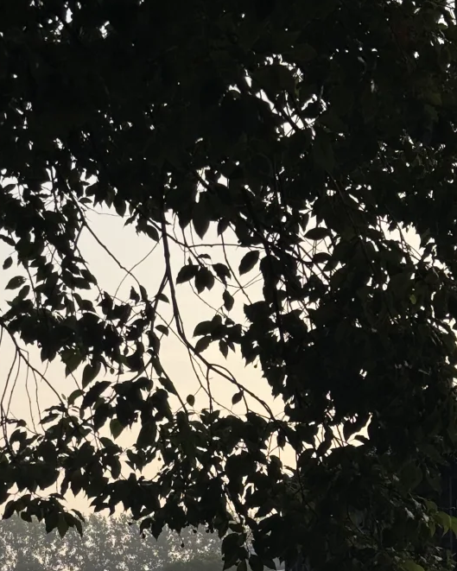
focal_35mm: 102
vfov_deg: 18.7
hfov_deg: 14.9
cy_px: 418
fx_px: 1724
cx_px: 25
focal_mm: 6.76
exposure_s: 1/2146
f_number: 1.78
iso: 64
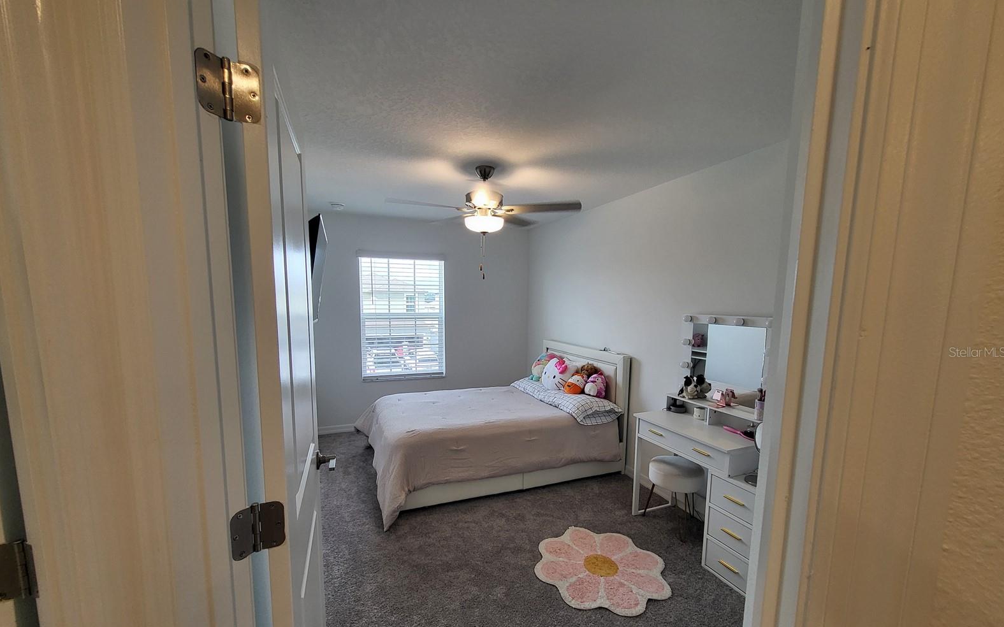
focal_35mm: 14
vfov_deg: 78.3
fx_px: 383
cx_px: 499
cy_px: 352
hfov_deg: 105.3
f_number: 2.2
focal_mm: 1.74
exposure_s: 1/60
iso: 64
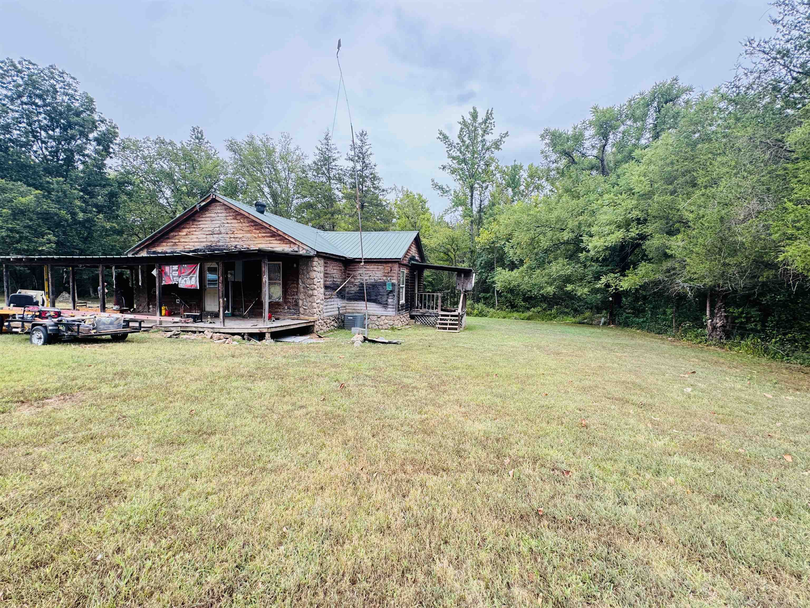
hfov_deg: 102.1
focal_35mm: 14
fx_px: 328
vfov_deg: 85.7
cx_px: 405
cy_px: 304
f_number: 2.2
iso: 40
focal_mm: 2.22
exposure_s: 1/118
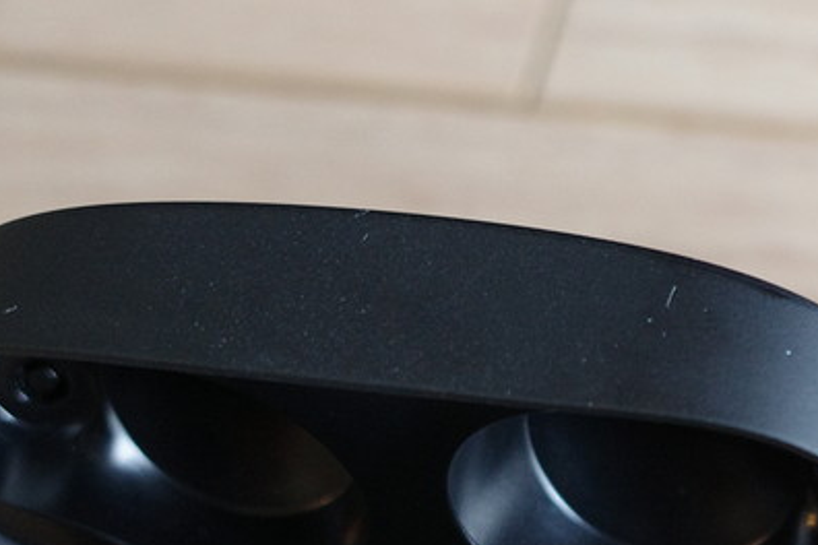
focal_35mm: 106
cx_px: 1010
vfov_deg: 12.6
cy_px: 667
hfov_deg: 18.2
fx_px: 2408
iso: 1000
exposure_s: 1/30
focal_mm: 18.3
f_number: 2.8
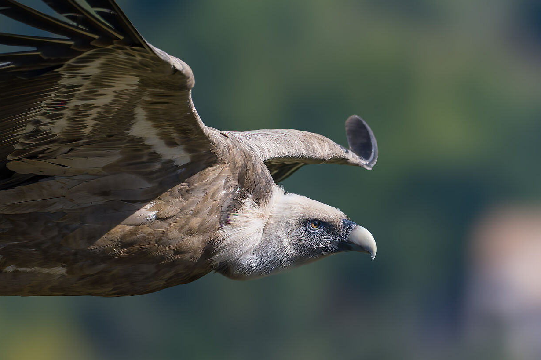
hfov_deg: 1.8
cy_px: 248
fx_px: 17590
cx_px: 202
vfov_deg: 1.2
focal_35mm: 1171
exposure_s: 1/3200
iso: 560
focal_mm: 400
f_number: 4.5
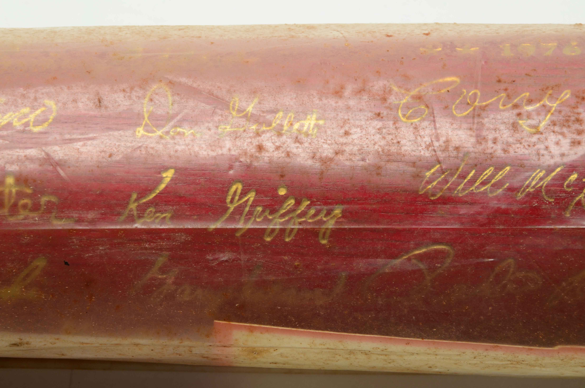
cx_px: 292
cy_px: 194
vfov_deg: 8.7
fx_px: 2554
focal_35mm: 158
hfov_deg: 13.1
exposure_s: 1/160
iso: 200
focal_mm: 105
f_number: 18
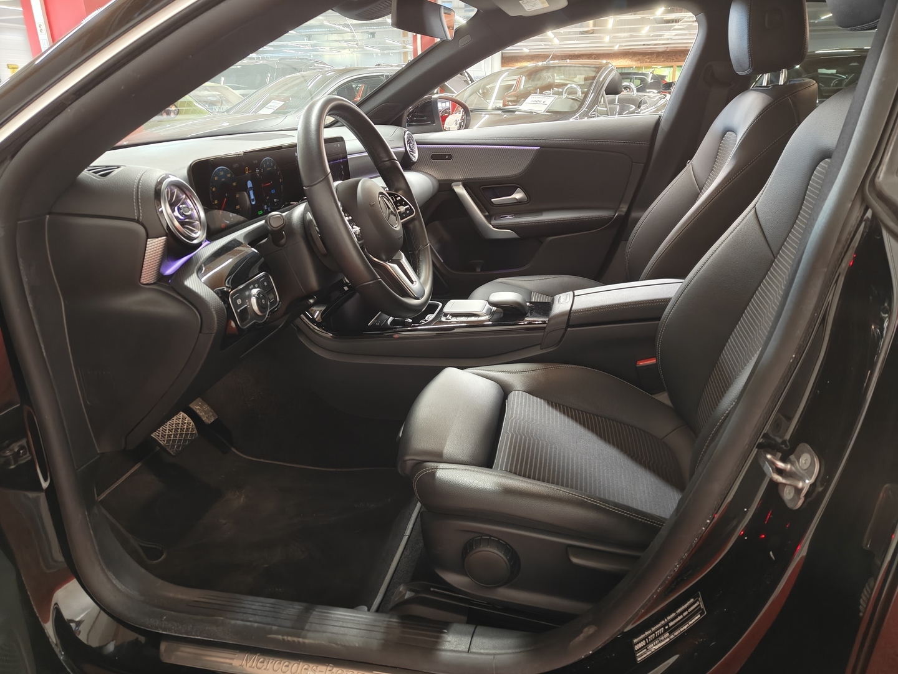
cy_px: 337
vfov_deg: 56.8
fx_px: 623
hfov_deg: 71.6
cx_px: 449
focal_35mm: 24
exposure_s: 1/33
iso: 200
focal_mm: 5.59
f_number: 1.8
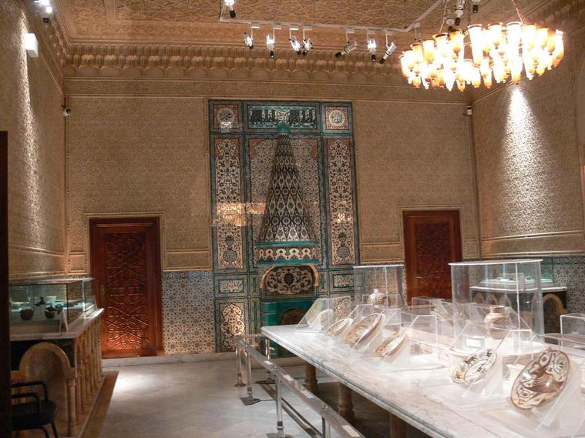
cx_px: 292
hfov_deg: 52.6
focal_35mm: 35
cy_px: 219
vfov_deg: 40.7
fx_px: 591
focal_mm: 7.4
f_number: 2.8
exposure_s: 1/4
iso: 200
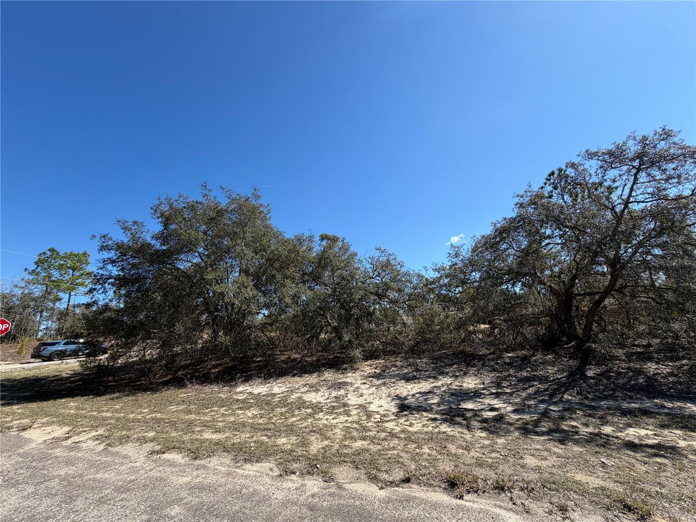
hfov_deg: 102.1
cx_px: 348
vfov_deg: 85.7
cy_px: 261
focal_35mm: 14
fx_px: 281
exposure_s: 1/770
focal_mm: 2.22
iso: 25
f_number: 2.2
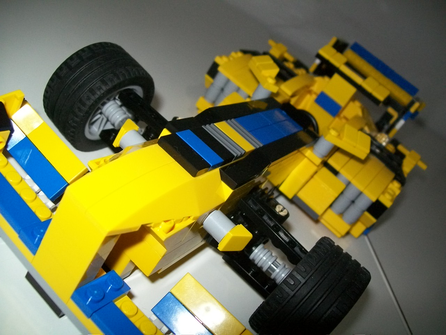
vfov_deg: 41.8
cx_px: 223
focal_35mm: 34
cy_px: 168
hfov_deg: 54.0
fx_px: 438
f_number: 2.7
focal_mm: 6.1
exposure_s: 1/60
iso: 160
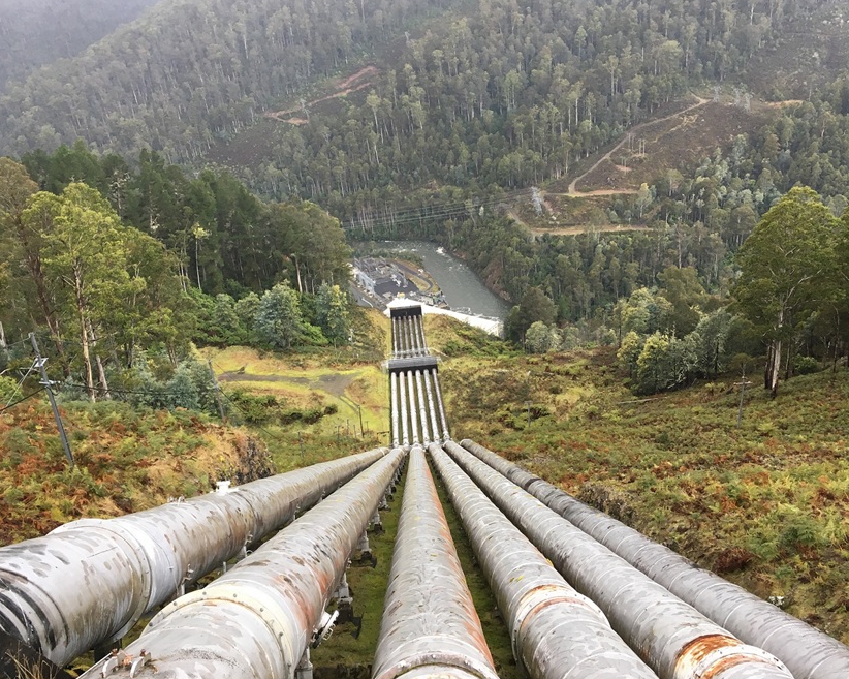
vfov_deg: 47.1
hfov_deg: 57.2
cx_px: 429
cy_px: 333
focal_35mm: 31
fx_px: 779
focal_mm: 4.15
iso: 32
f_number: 2.2
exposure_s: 1/33
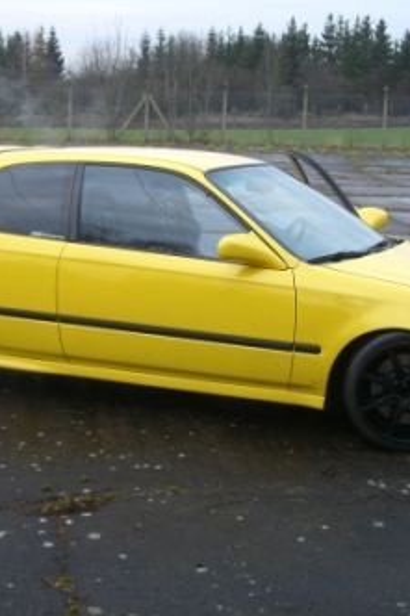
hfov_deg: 20.6
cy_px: 308
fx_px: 1129
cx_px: 204
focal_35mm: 66
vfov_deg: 30.5
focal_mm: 7.6
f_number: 3
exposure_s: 1/160
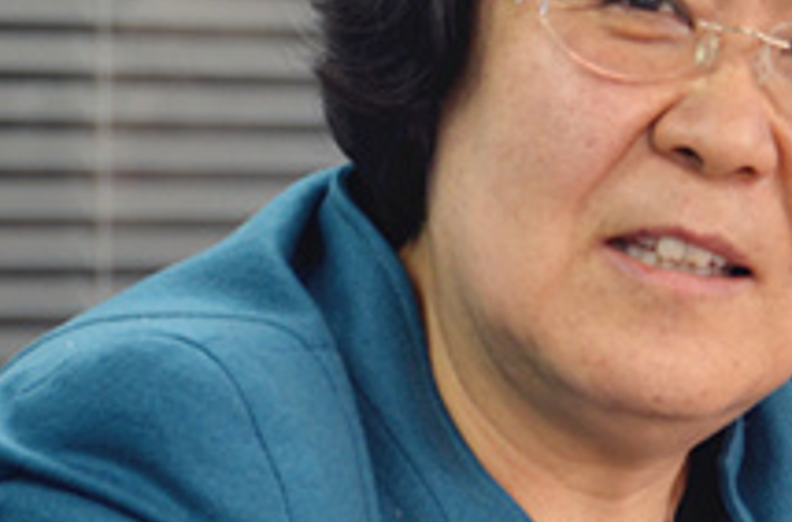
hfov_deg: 4.7
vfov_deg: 3.1
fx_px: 9697
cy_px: 274
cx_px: 625
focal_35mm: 442
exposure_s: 1/30
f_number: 5.3
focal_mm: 105
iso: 640
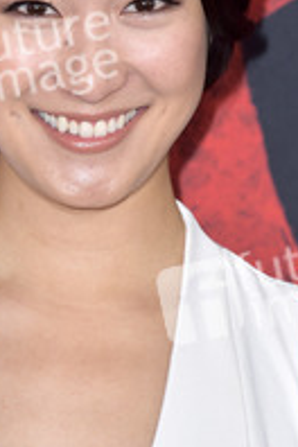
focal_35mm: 465
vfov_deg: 4.4
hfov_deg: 3.0
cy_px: 178
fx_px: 5773
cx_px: 69
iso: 400
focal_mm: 230
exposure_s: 1/250
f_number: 7.1
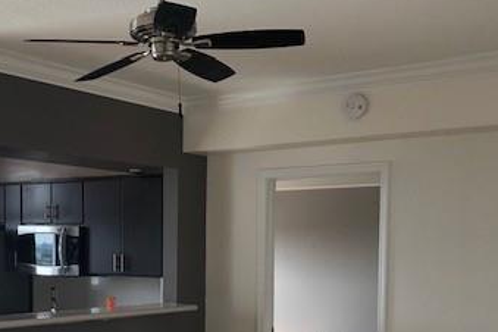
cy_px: 295
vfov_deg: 24.0
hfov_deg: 36.0
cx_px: 184
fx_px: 761
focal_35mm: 55
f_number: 1.8
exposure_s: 1/120
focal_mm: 3.99
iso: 40
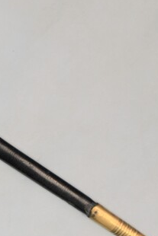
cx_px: -193
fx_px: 993
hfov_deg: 8.5
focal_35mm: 151
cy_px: 33
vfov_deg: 13.5
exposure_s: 1/60
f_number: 5.6
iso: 400
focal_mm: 26
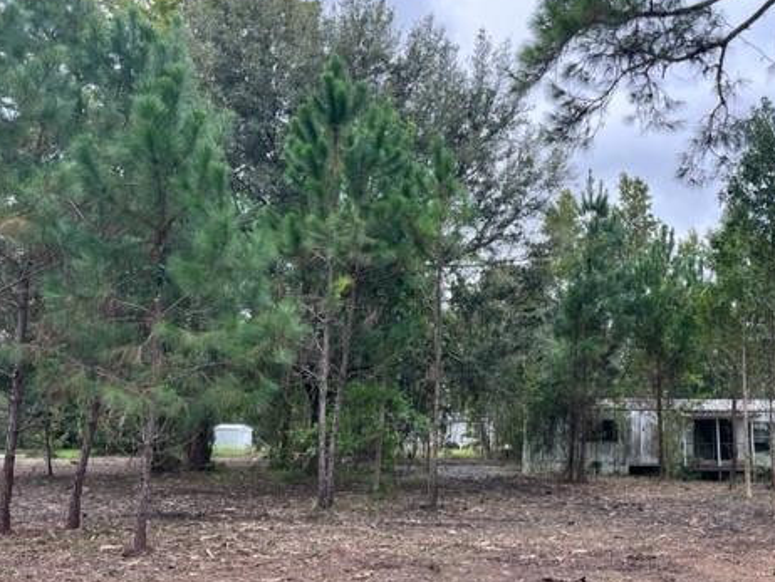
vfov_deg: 39.6
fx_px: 806
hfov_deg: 50.3
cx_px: 527
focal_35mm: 36
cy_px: 324
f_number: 1.6
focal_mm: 5.1
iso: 50
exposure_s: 1/1106
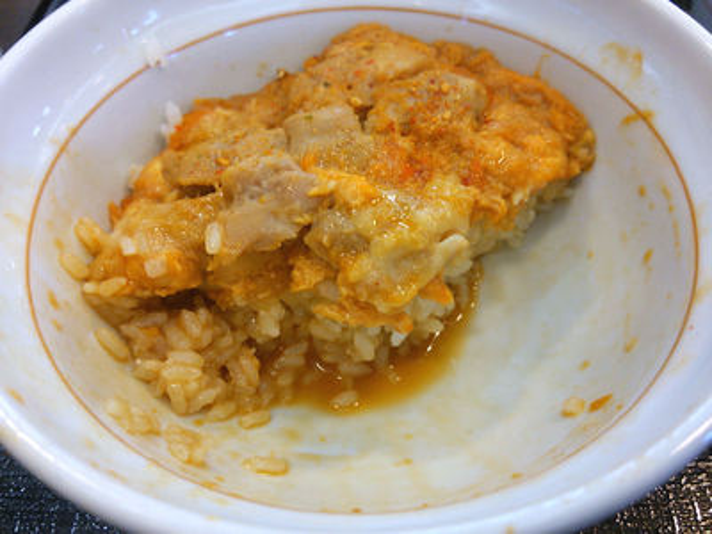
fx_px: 617
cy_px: 267
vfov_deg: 46.8
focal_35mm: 30
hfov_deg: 60.0
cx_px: 356
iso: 64
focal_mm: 4.06
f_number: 1.94
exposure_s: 1/59
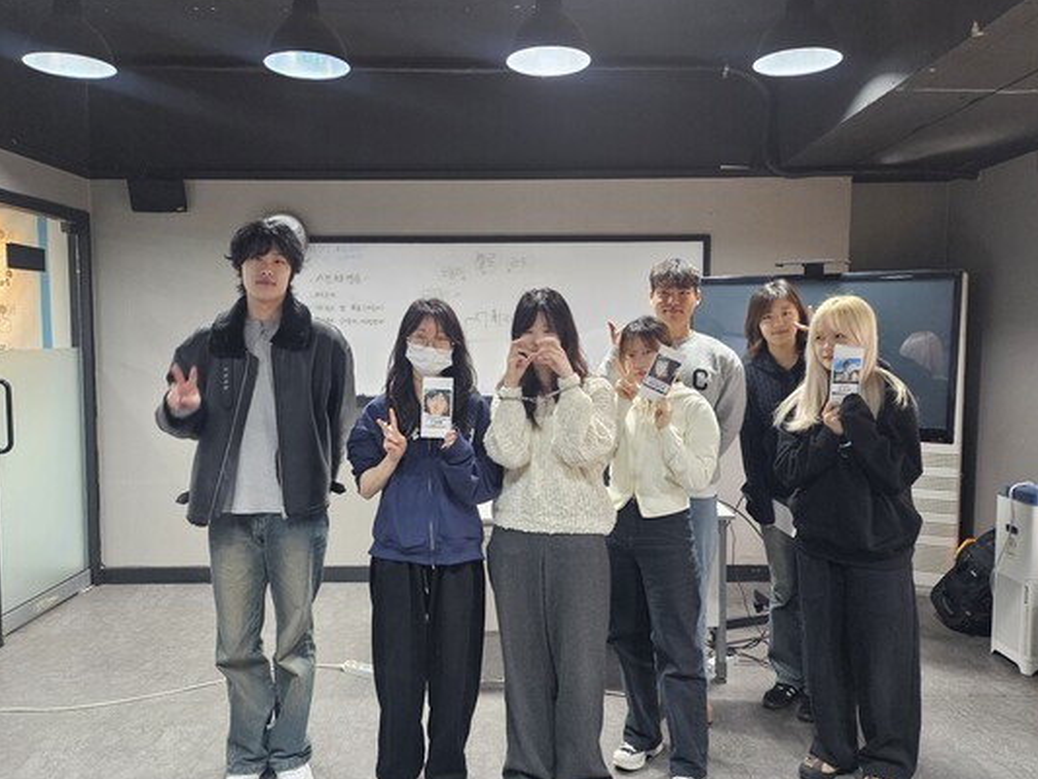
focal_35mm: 27
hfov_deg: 65.3
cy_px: 395
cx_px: 518
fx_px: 810
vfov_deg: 51.4
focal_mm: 5
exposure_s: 1/120
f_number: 1.8
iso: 640
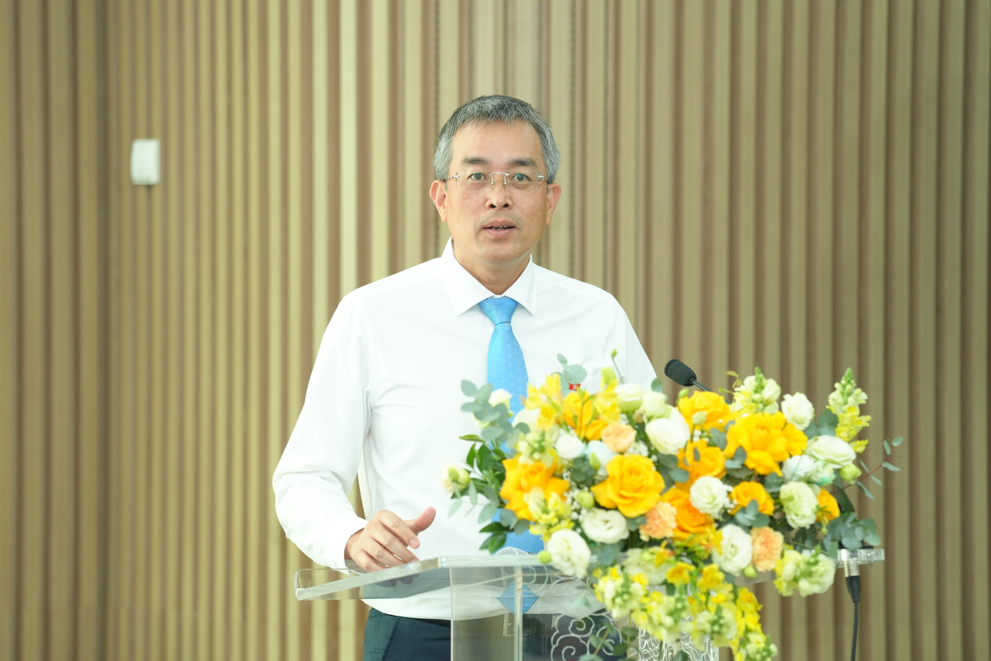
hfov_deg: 12.7
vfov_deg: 8.5
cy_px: 330
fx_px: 4459
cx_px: 496
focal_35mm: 162
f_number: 3.5
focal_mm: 162
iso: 1600
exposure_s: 1/125
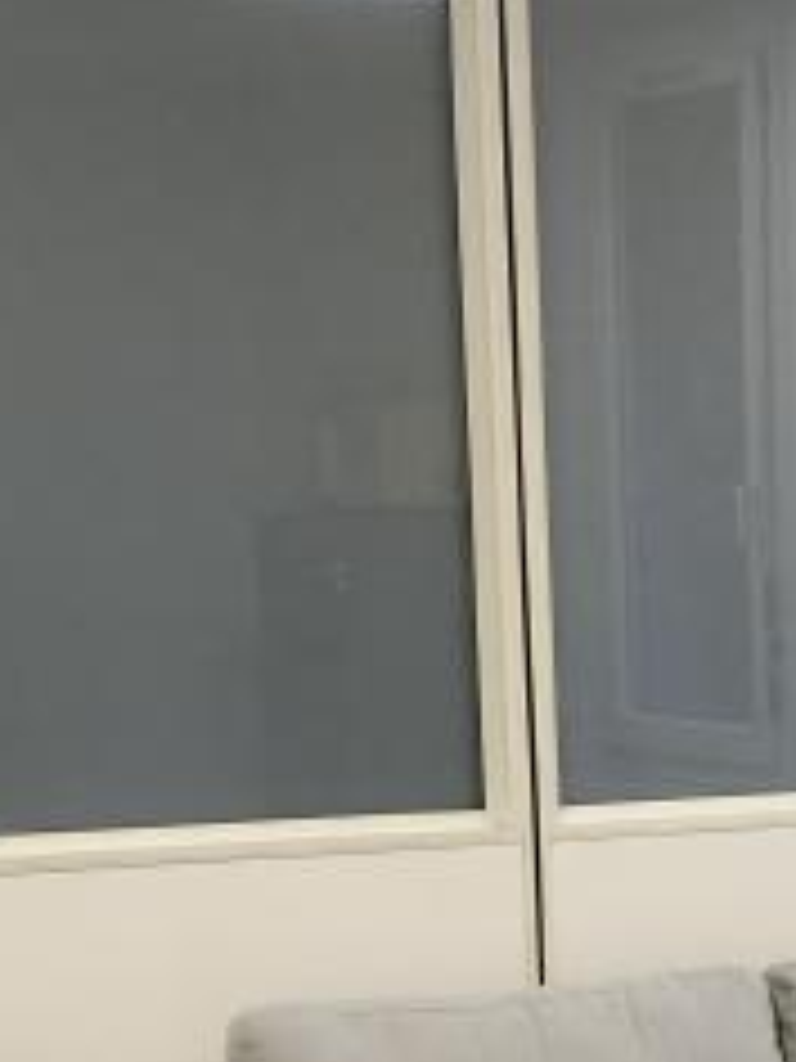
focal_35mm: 114
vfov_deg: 16.7
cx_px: 913
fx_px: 3495
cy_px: 1206
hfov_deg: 12.7
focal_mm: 3.99
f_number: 1.8
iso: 32
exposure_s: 1/33
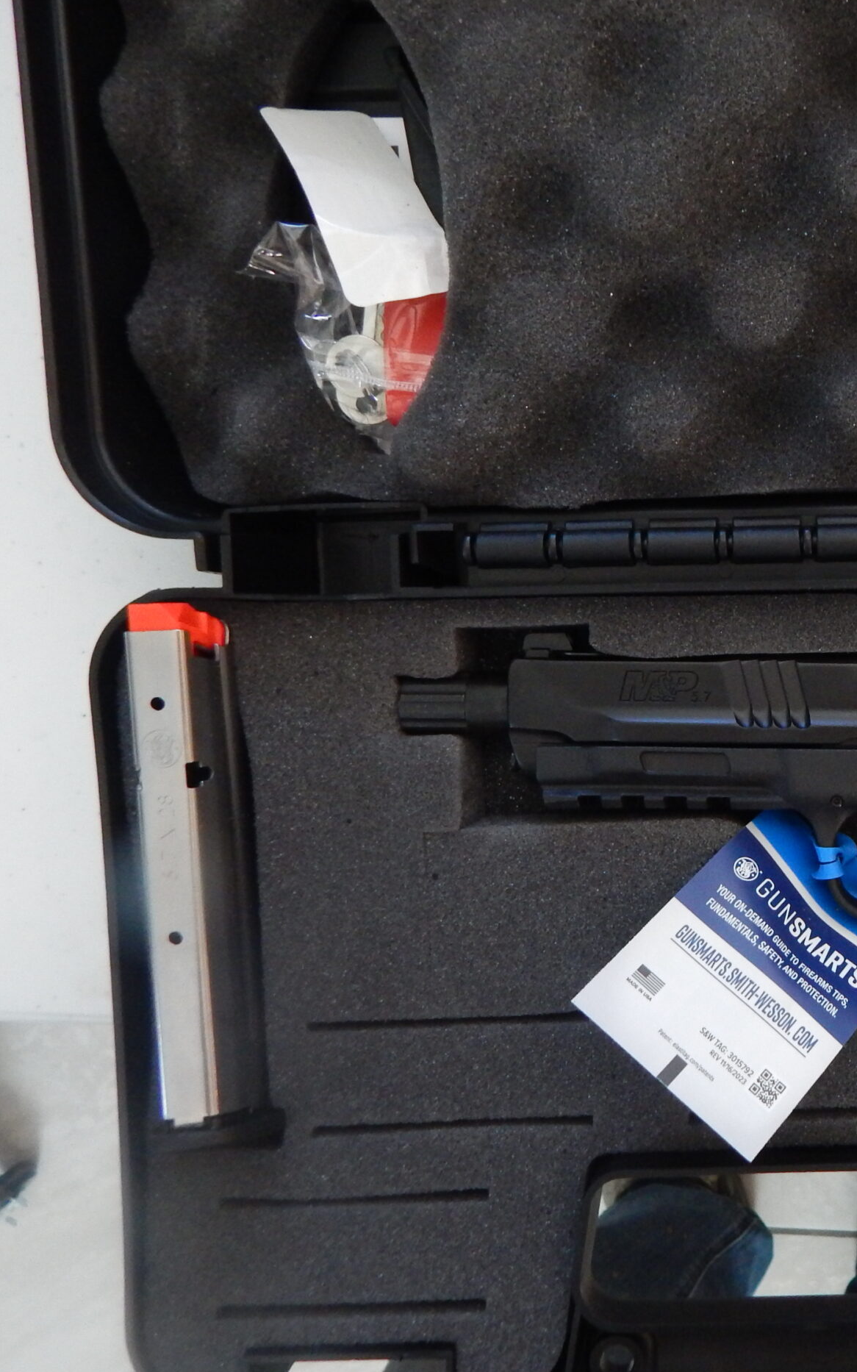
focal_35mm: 32
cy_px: 698
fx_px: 1196
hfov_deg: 35.4
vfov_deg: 59.7
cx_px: 869
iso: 400
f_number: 3
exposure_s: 1/20
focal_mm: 4
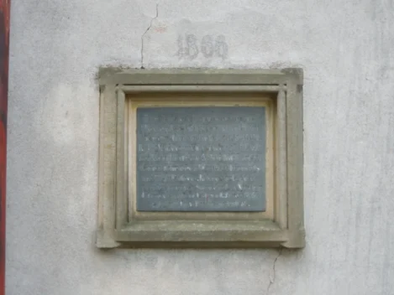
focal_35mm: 43
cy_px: 148
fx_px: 490
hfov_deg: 43.8
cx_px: 197
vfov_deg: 33.6
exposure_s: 1/60
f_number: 3.9
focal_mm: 7.8
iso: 400
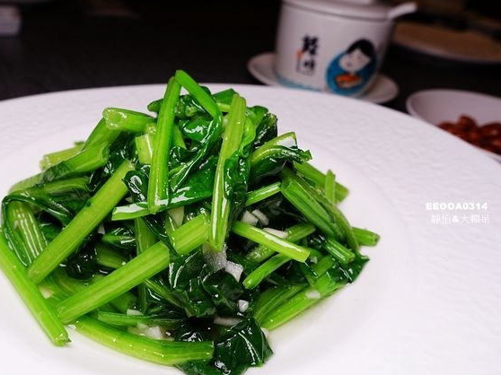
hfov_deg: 63.2
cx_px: 215
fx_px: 405
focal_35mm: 28
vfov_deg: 49.7
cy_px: 192
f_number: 4
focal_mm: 9.33
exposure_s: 1/100
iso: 125
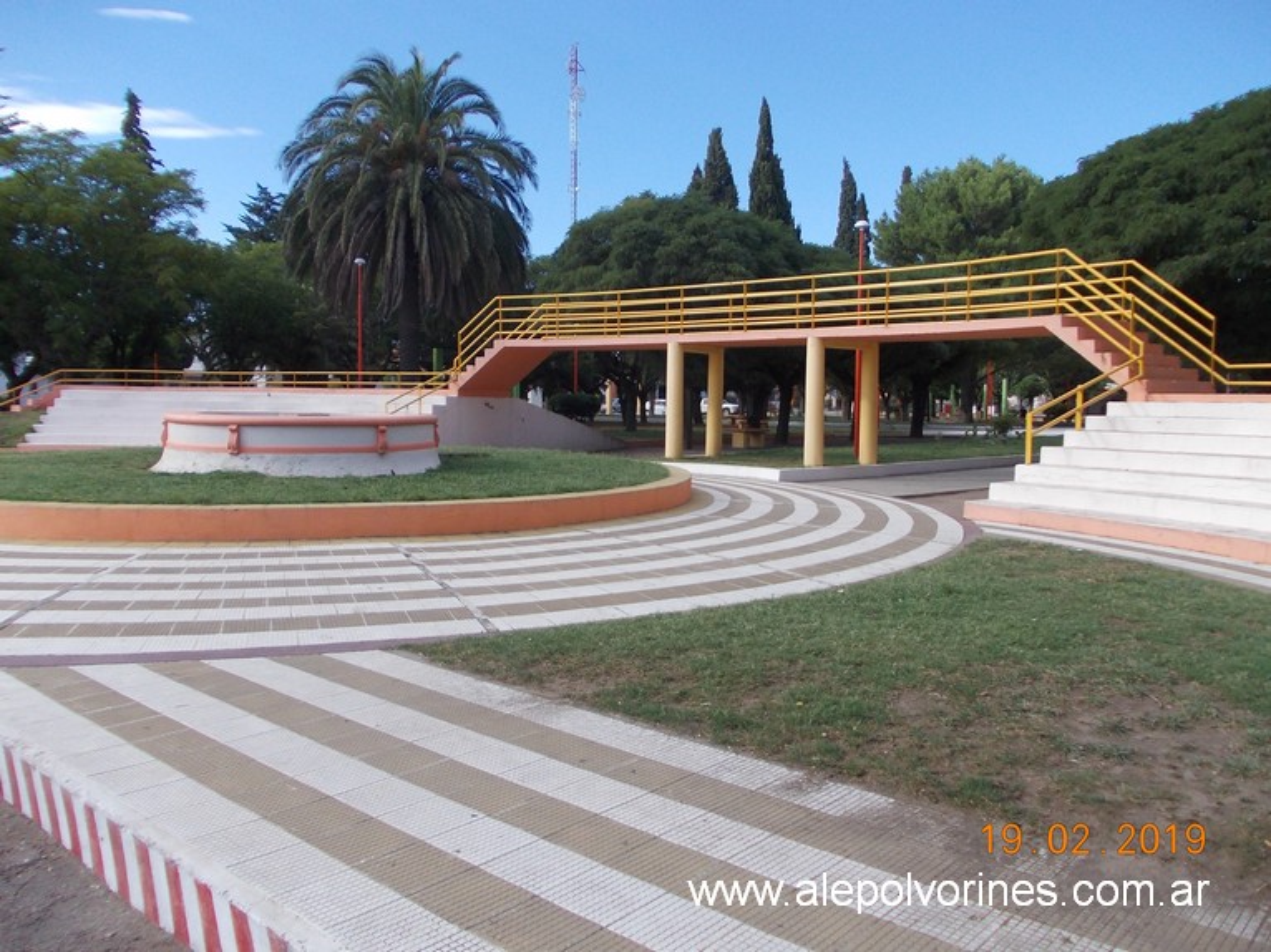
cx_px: 636
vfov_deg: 49.7
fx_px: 1028
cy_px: 476
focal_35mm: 28
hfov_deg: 63.5
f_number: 5.4
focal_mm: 4
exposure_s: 1/200
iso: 80
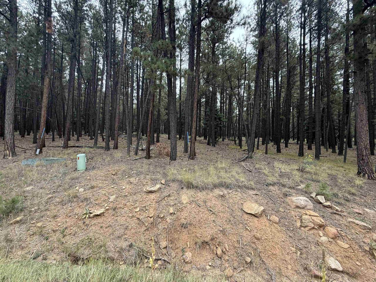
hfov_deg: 102.1
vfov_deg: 85.7
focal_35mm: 14
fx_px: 152
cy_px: 141
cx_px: 188
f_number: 2.2
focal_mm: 2.22
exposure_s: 1/116
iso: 64
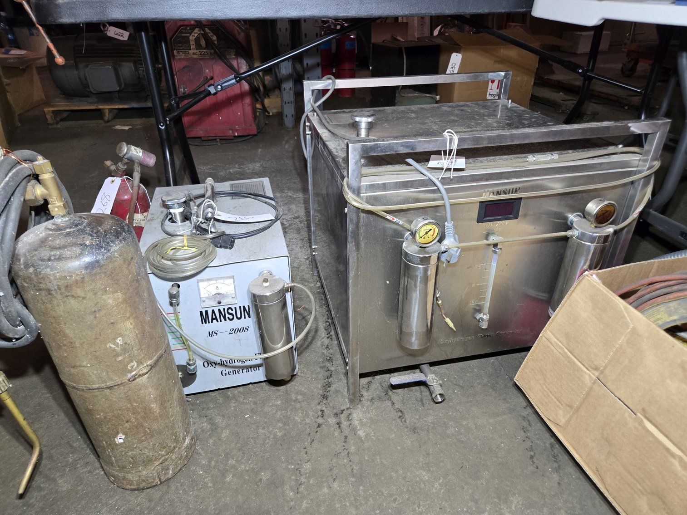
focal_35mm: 23
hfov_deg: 73.9
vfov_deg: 58.9
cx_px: 344
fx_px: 457
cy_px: 258
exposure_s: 1/46
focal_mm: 5.4
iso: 250
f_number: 1.8
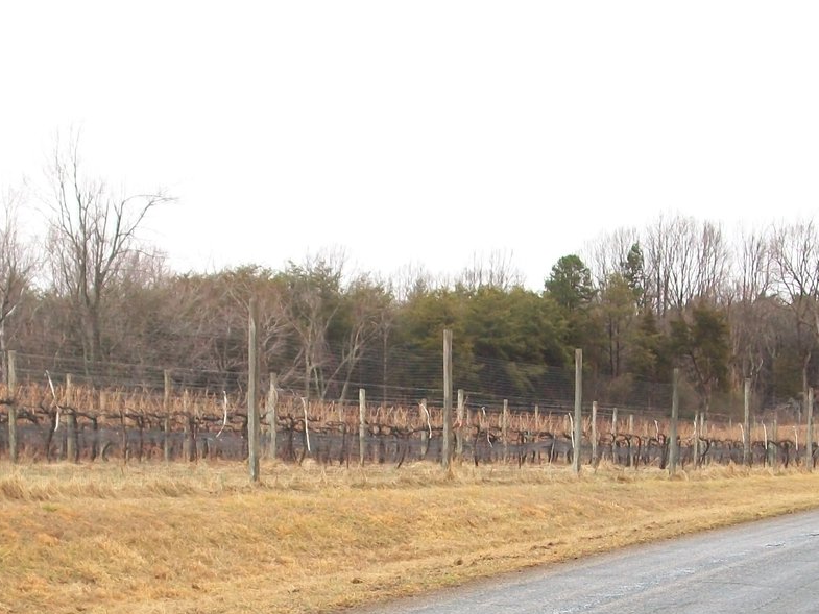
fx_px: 1917
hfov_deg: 24.1
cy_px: 541
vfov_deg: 18.0
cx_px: 381
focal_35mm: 81
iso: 80
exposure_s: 1/200
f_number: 3.2
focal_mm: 7.1
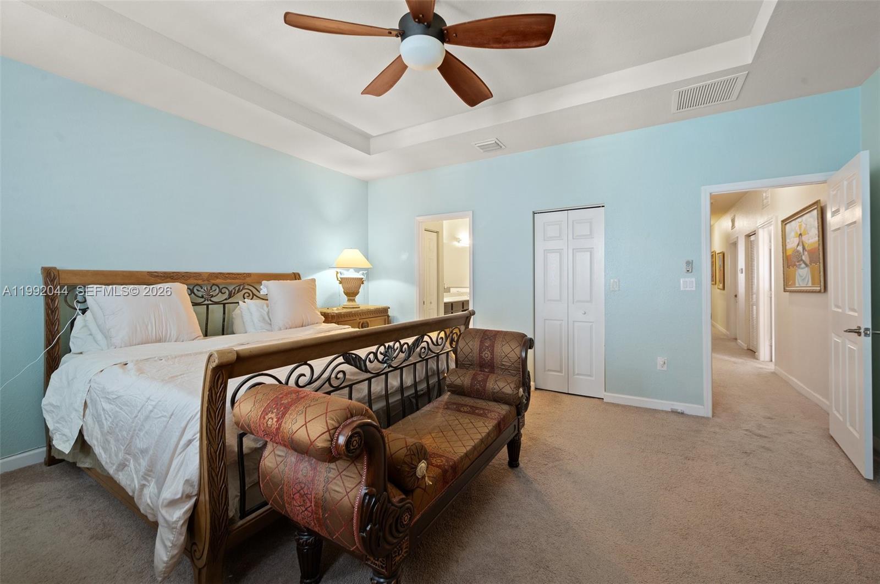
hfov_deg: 104.3
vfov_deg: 81.1
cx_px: 440
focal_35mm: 14
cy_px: 292
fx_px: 342
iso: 200
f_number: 8
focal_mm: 14
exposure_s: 3
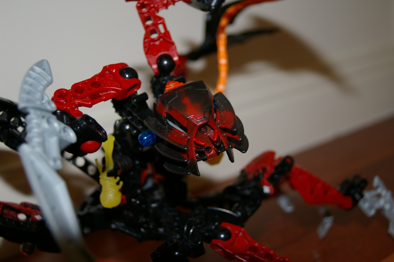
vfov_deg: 28.0
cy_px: 131
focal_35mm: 48
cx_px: 197
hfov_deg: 41.1
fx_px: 525
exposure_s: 1/45
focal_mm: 32
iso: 200
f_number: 4.5
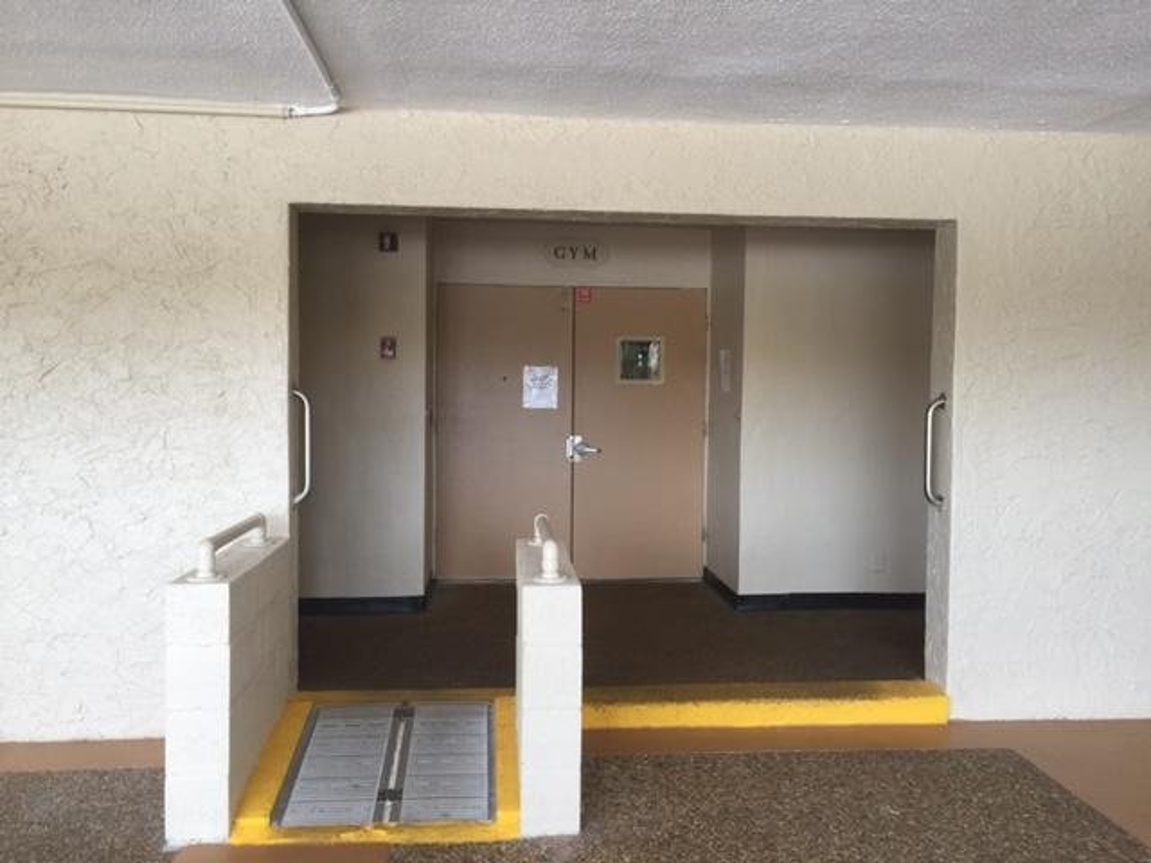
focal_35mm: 29
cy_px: 432
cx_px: 576
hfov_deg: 61.7
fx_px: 964
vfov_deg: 48.2
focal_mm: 4.15
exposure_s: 1/30
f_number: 2.2
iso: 32
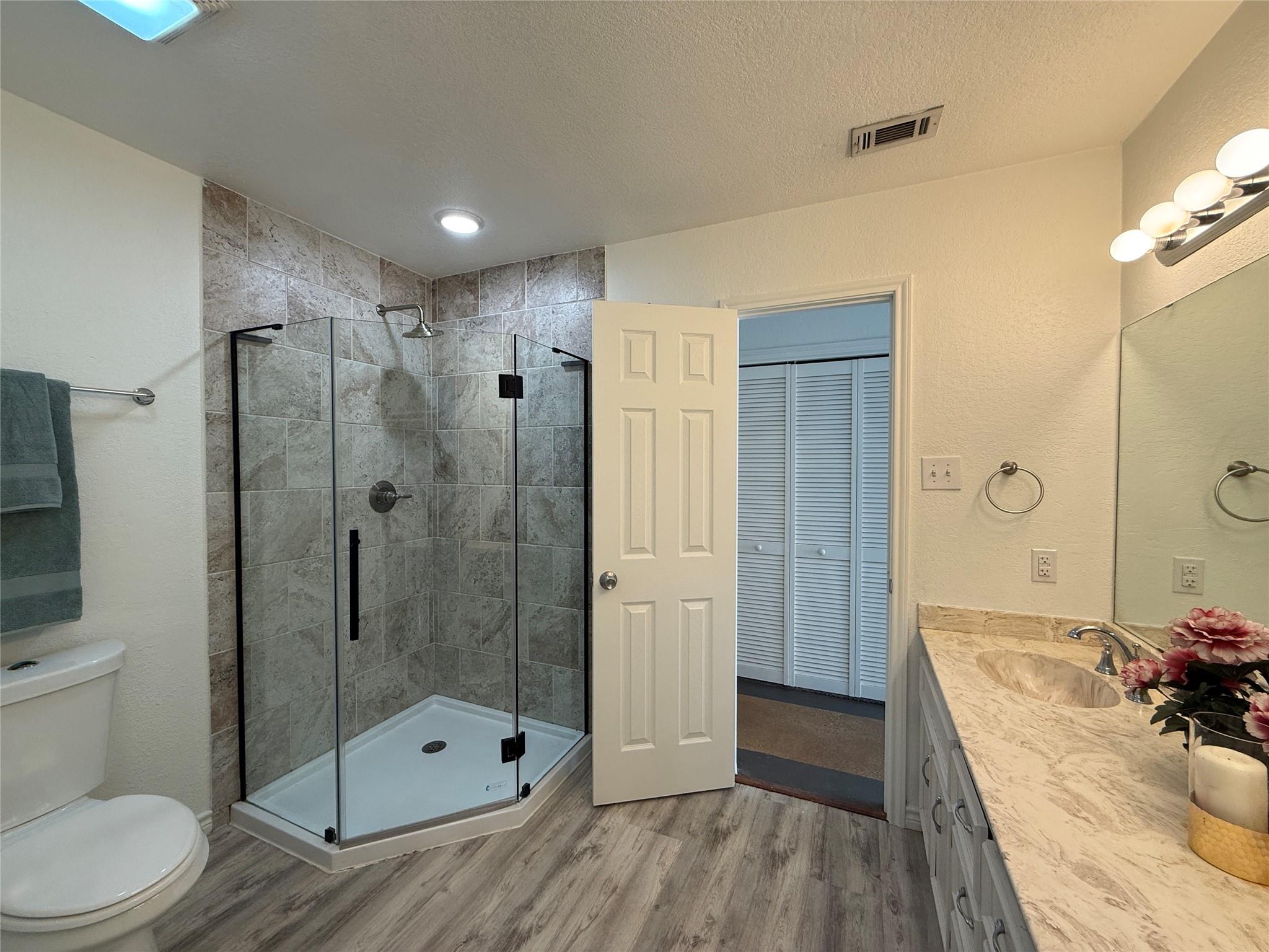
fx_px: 513
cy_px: 476
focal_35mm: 14
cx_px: 634
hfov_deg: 102.1
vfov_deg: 85.7
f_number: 2.2
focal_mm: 2.22
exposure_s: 1/120
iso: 125
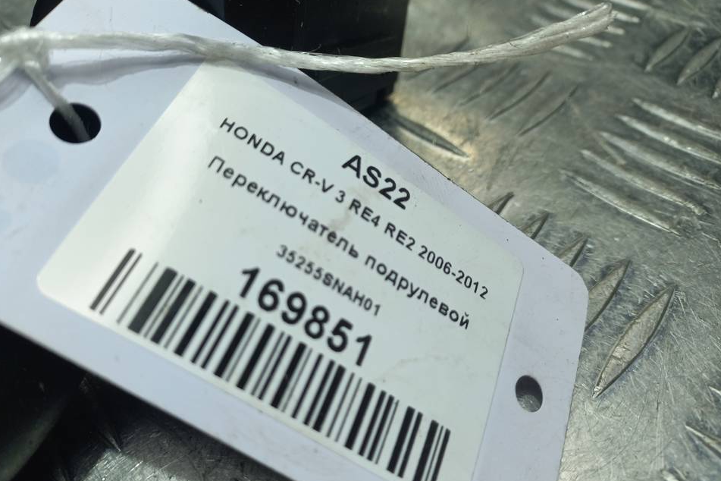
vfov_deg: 46.4
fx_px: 561
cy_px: 237
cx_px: 346
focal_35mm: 28
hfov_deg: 65.5
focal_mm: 4.6
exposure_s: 1/100
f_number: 1.8
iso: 32
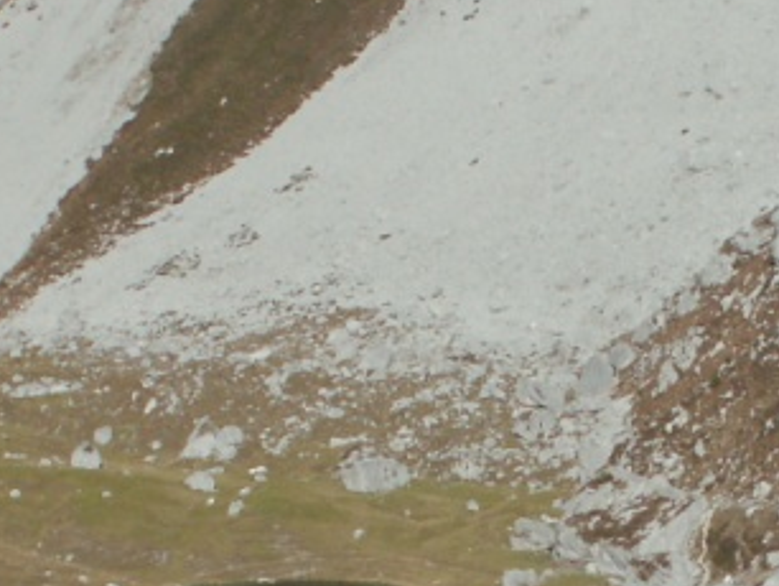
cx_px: 713
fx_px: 4369
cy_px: 652
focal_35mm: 194
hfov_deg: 10.1
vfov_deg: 7.6
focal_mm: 9.69
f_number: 4.5
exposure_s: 1/500
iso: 50
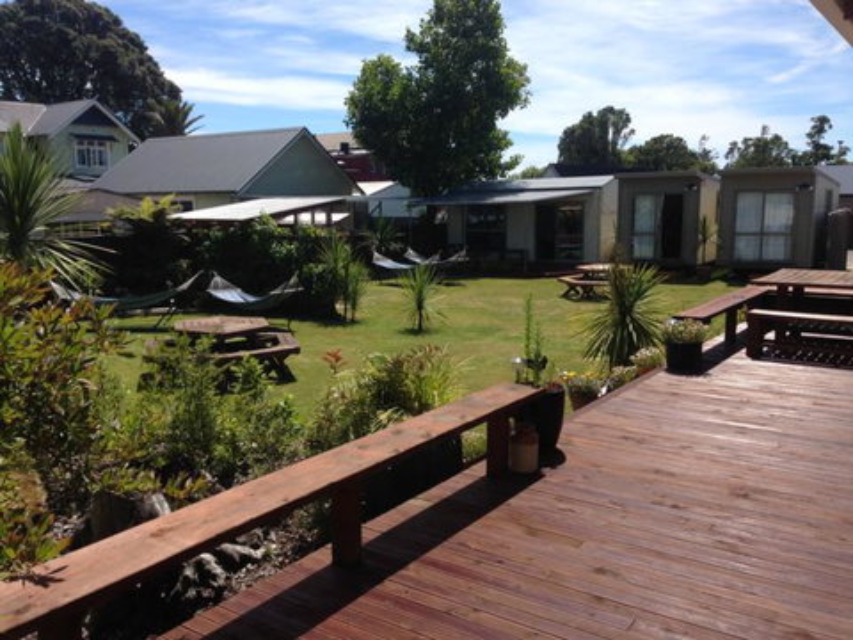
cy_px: 320
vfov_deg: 42.9
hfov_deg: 55.4
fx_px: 813
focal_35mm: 33
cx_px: 426
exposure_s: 1/1466
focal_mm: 4.12
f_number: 2.4
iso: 50
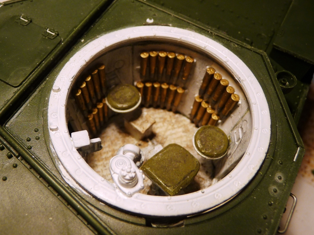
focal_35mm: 37
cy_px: 117
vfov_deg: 38.7
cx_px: 147
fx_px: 336
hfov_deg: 50.1
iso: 100
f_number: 3.5
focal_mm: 5.3
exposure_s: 1/250
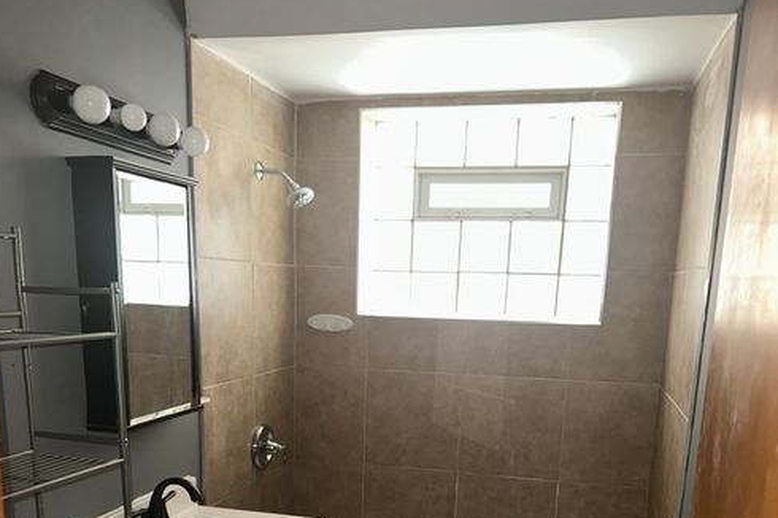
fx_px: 734
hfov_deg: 55.8
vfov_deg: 36.6
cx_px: 386
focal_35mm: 34
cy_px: 460
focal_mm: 6.86
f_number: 1.78
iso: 200
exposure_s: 1/4
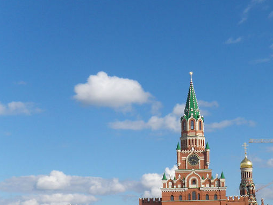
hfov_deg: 30.7
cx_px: 202
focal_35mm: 62
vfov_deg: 23.6
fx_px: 489
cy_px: 127
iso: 64
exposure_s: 1/320
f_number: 6.3
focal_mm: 6.2
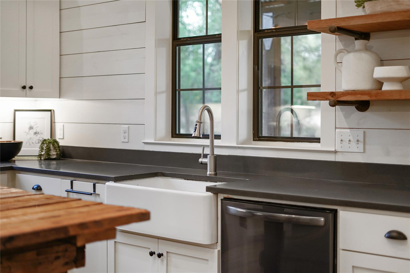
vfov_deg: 27.0
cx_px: 205
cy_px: 136
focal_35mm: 50
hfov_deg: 39.6
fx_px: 569
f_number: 1.8
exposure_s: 1/125
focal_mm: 50
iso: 640
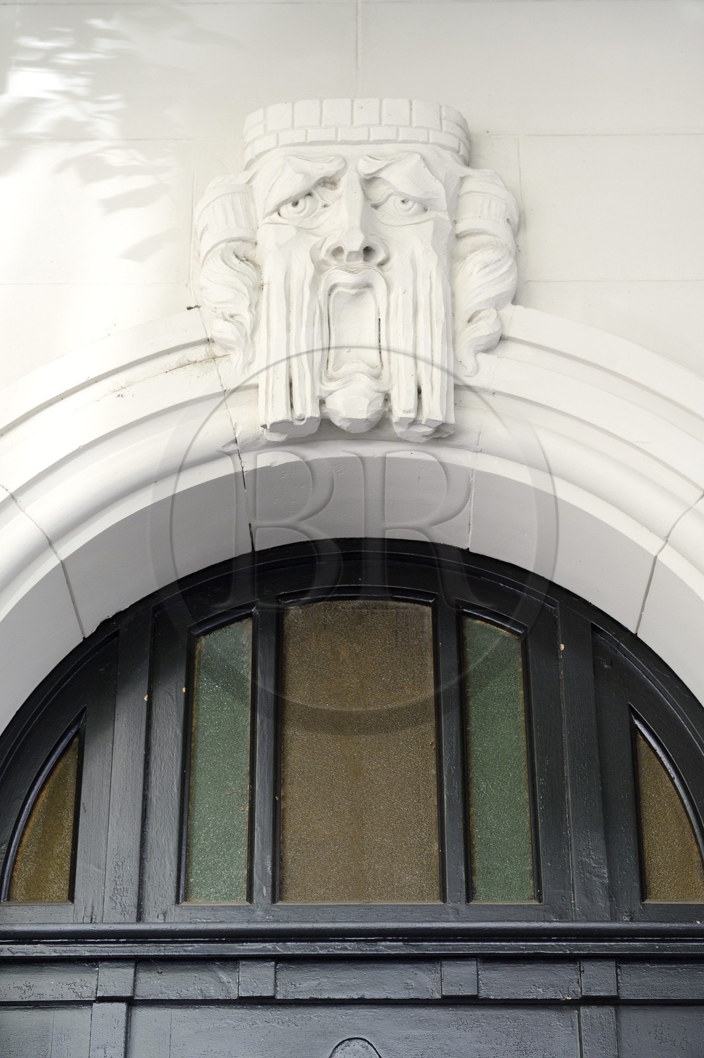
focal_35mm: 70
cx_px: 352
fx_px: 2055
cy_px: 529
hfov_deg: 19.4
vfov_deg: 28.9
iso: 800
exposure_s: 1/125
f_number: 4
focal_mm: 70
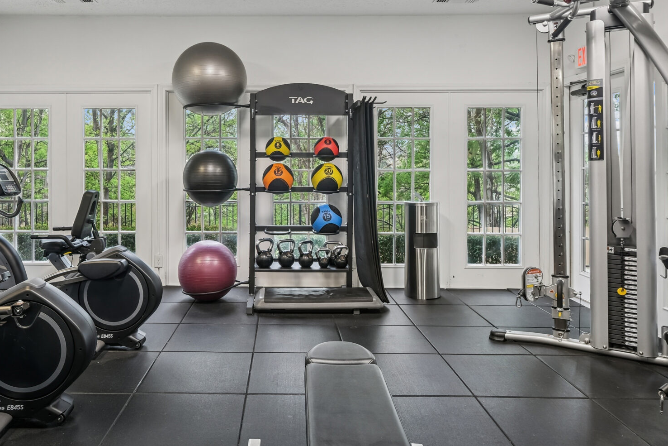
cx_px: 280
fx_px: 482
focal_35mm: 26
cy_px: 175
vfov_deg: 49.2
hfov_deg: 68.9
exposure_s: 1/2.5
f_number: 8
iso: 160
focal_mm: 10
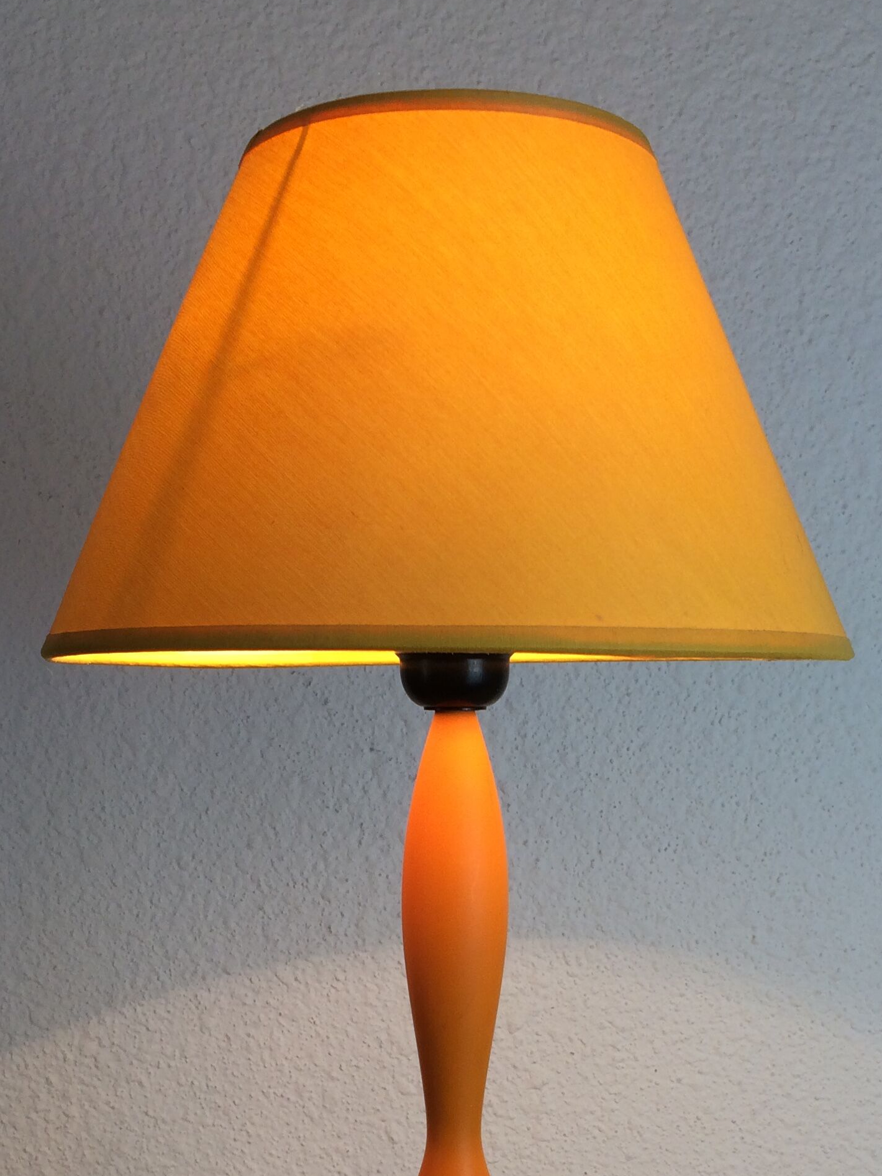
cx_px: 471
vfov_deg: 36.6
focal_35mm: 50
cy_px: 975
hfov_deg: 29.1
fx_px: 1698
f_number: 2.2
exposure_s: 1/100
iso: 50
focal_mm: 4.15
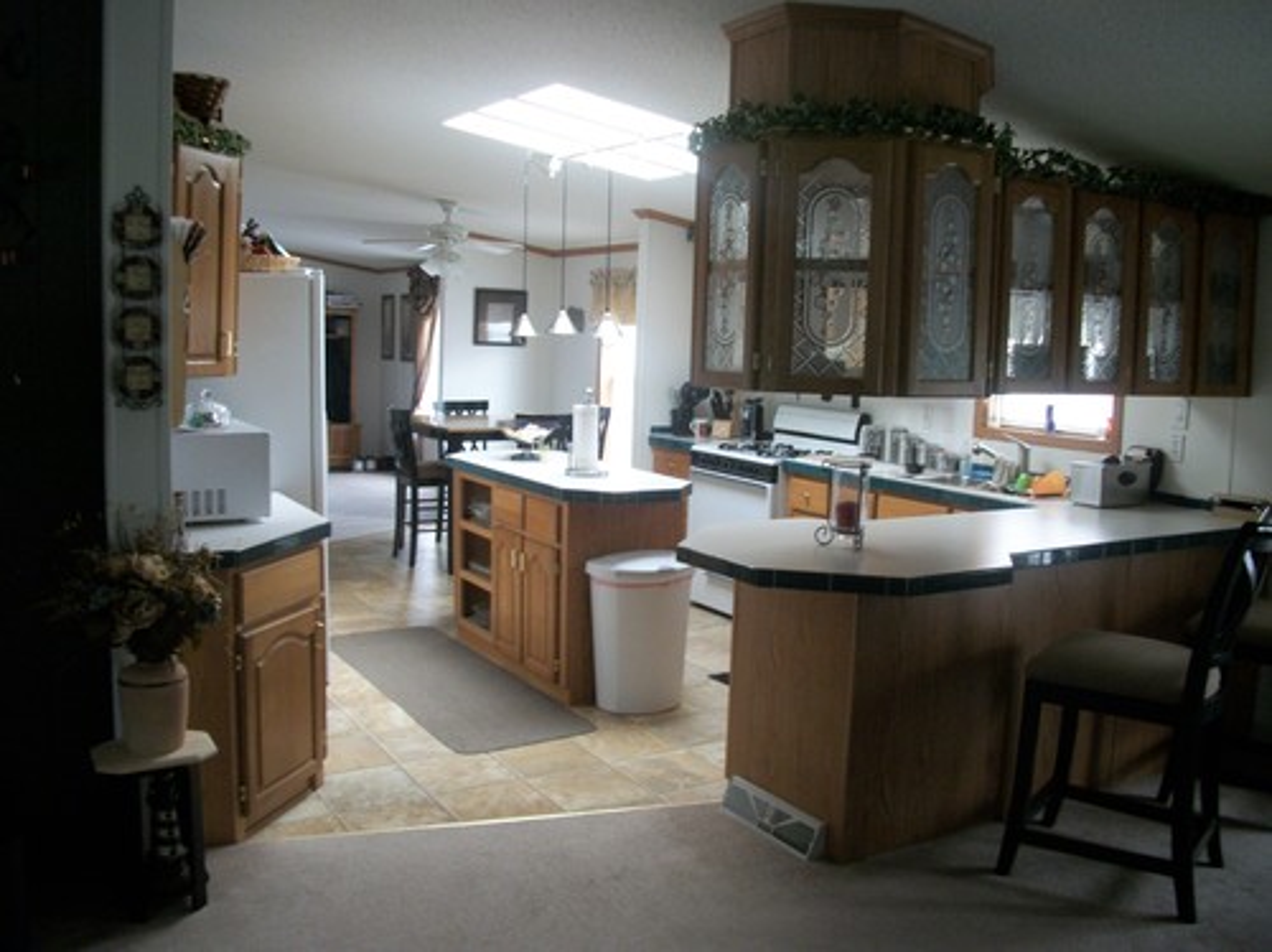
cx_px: 636
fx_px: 1175
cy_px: 476
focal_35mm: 32
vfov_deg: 44.1
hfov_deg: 56.9
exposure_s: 1/20
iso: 160
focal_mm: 5.7
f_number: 2.9
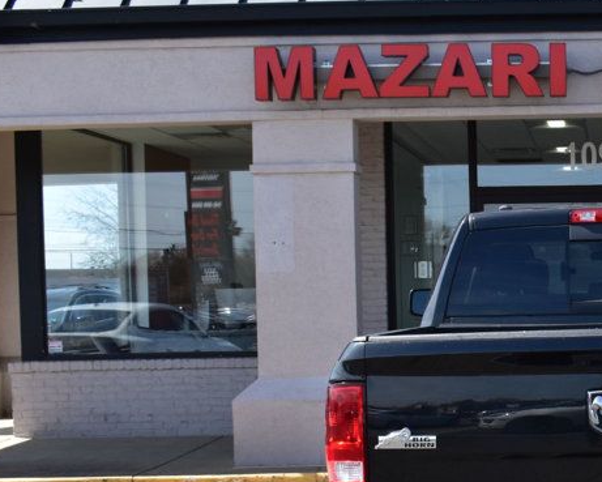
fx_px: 1337
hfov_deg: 23.9
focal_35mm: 75
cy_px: 354
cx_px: 650
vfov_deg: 20.3
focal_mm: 24
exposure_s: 1/400
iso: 400
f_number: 11
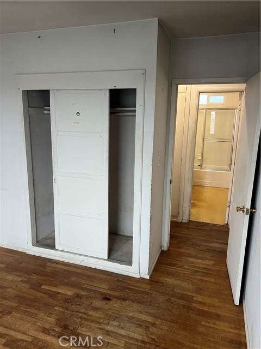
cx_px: 130
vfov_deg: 67.3
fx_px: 261
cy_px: 174
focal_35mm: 26
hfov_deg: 53.1
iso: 200
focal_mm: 5.7
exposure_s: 1/60
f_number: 1.5
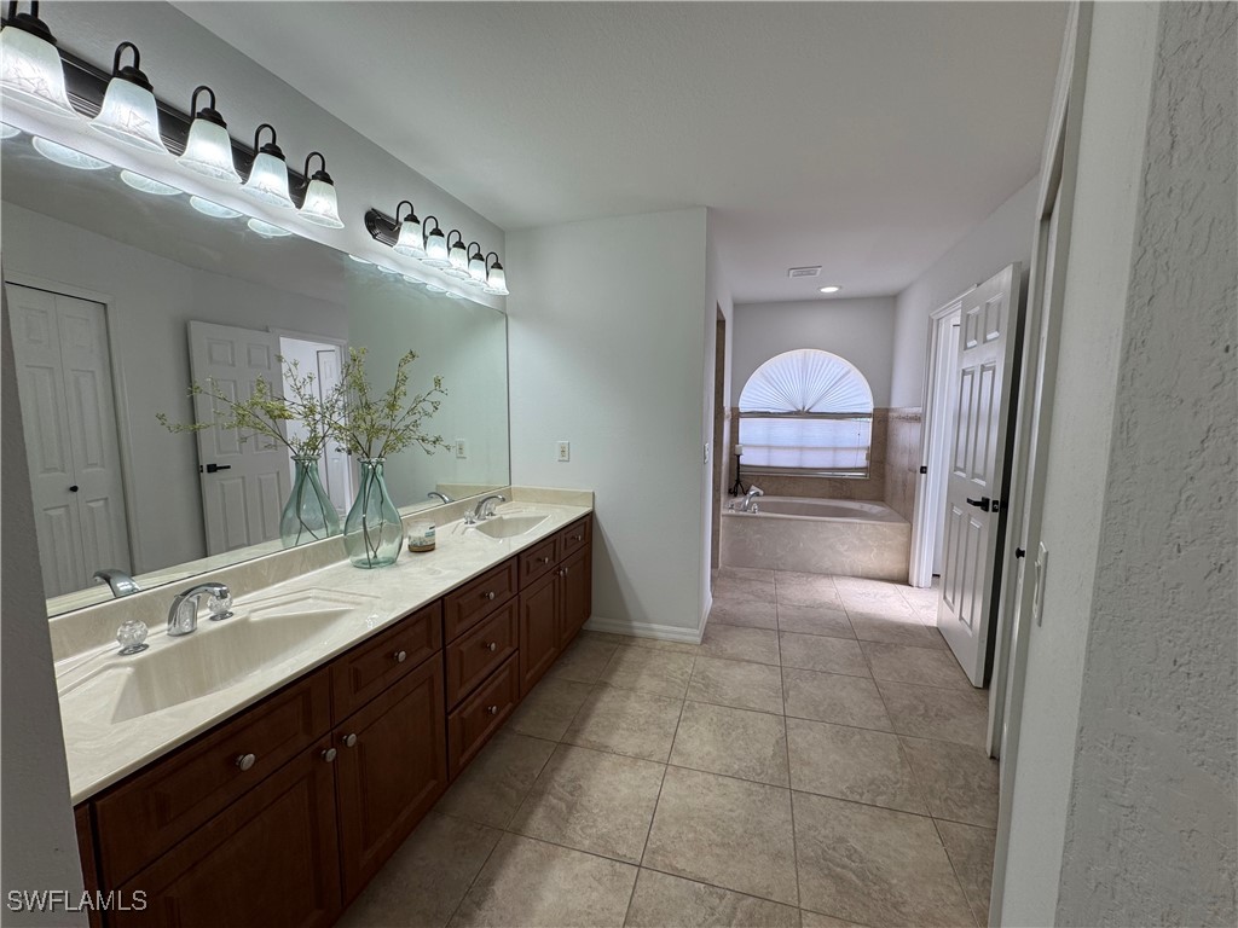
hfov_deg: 102.1
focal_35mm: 14
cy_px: 464
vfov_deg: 85.7
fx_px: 501
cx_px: 619
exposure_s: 1/134
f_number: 2.2
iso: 40
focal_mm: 2.22
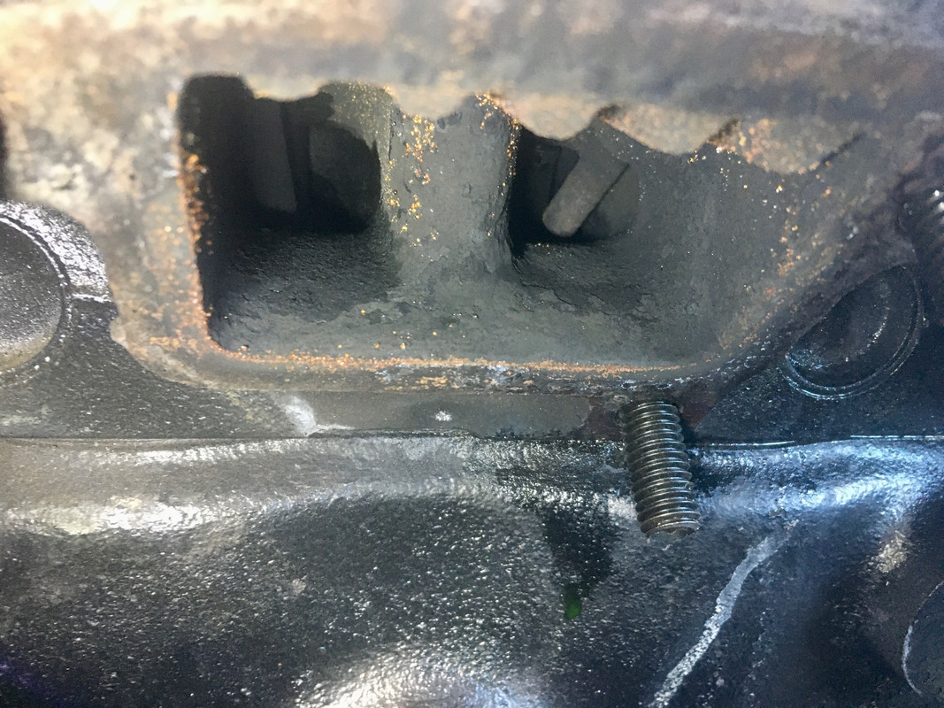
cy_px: 354
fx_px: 791
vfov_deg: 48.2
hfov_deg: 61.7
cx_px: 472
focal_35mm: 29
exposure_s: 1/15
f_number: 2.2
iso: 200
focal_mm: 4.15
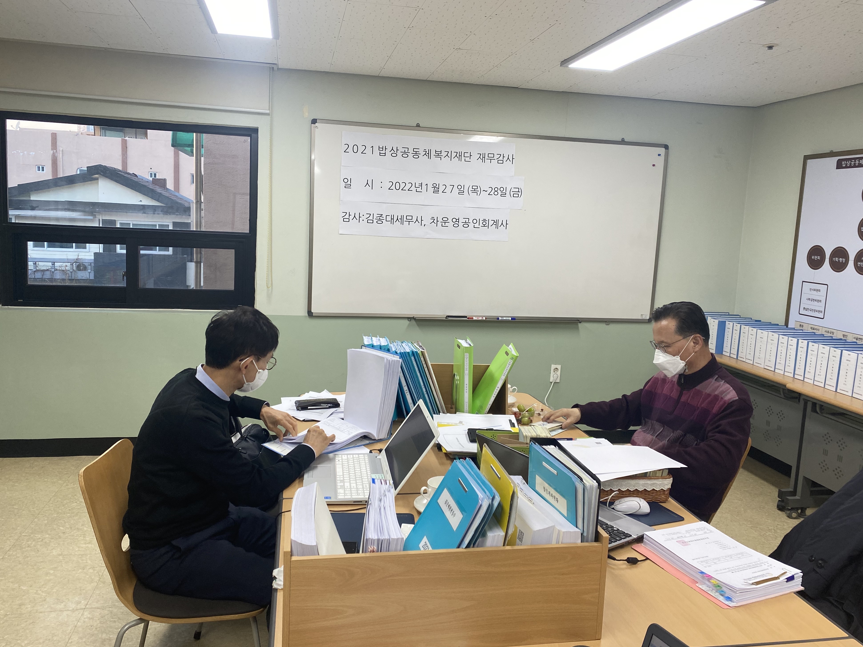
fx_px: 673
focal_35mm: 27
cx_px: 427
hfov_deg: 65.3
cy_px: 317
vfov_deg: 51.3
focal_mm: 4.25
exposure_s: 1/120
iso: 100
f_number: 1.8
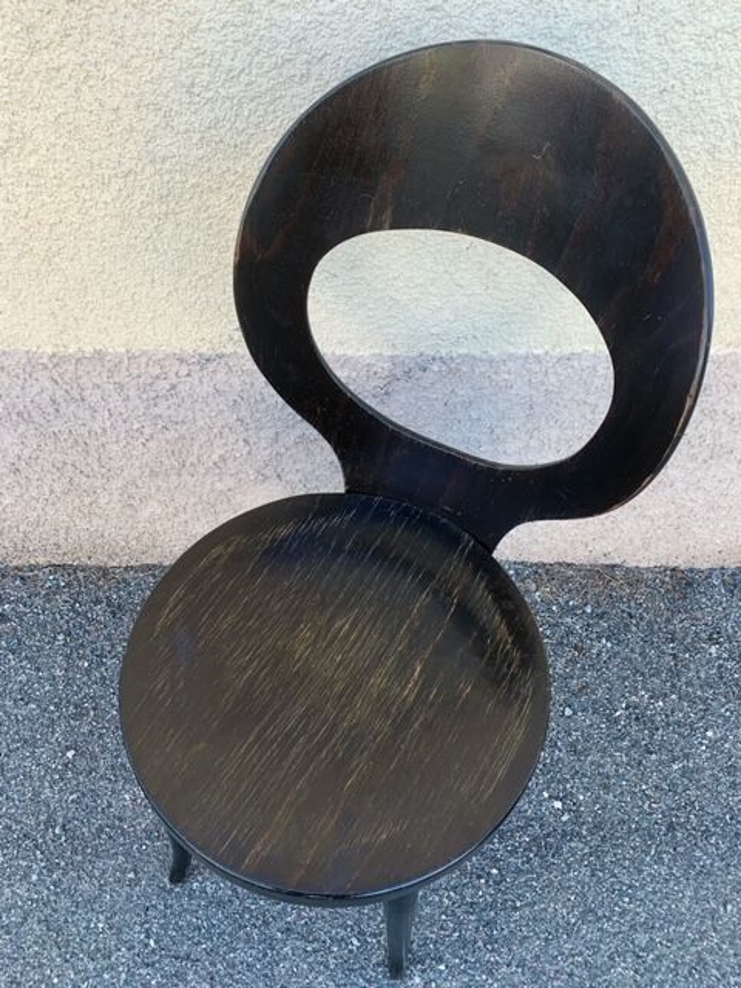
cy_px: 494
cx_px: 370
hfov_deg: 53.1
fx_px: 742
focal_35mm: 26
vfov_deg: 67.3
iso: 25
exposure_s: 1/122
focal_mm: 4.25
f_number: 1.8
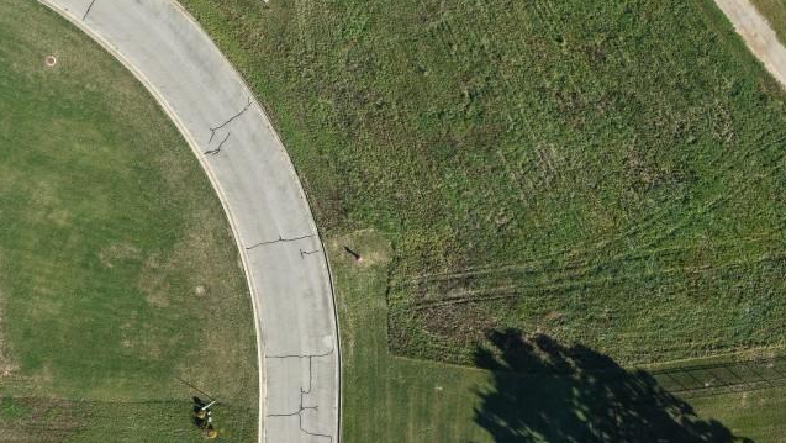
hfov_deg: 47.0
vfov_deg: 28.1
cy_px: 131
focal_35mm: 42
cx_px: 565
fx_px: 876
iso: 100
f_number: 1.8
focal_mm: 8.67
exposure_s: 1/1250
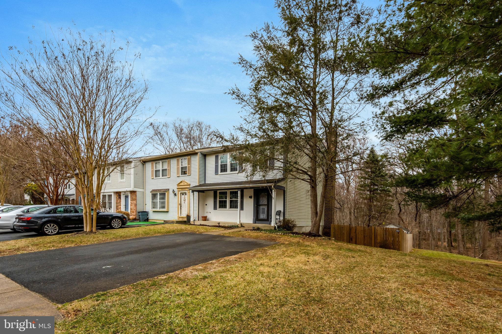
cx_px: 251
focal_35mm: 16
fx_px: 223
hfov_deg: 96.7
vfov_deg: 73.7
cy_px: 167
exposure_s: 1/1250
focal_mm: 16
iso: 1250
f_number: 8
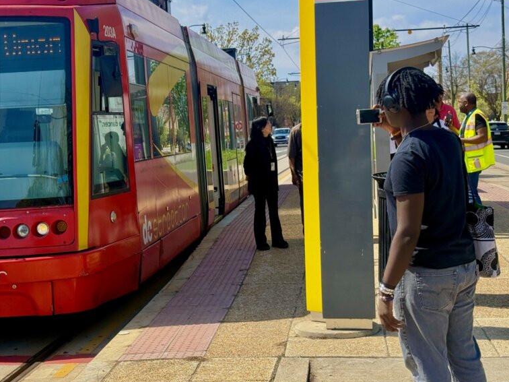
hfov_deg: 29.6
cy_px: 168
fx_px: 956
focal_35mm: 65
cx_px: 171
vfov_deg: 22.6
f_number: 1.78
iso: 100
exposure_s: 1/5208
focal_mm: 6.76
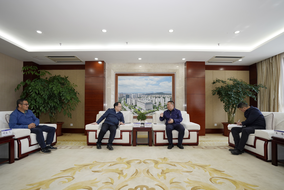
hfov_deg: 93.3
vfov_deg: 70.4
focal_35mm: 17
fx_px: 134
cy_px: 95
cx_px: 142
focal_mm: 17
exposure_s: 1/200
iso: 500
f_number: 3.2
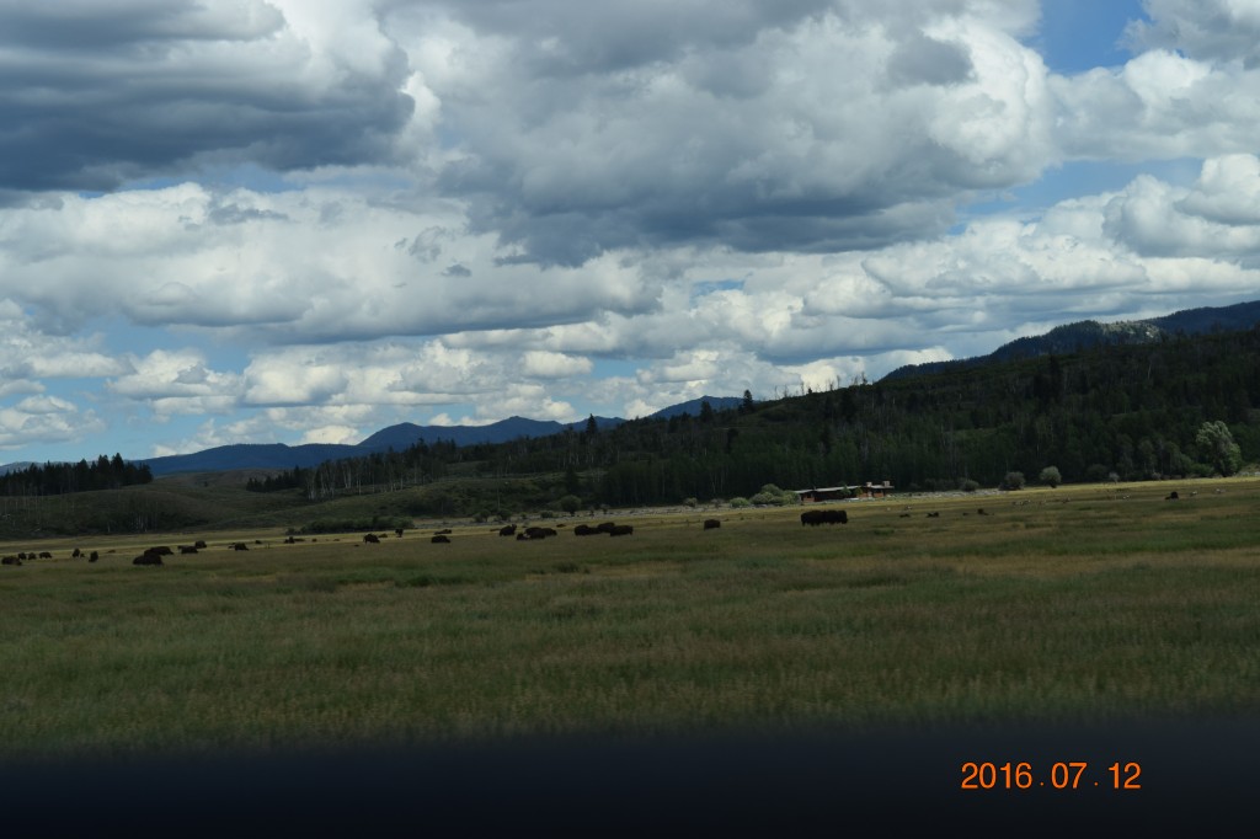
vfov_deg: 16.5
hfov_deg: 24.6
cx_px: 630
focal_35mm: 82
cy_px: 420
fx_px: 2886
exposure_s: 1/400
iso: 200
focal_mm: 55
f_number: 10
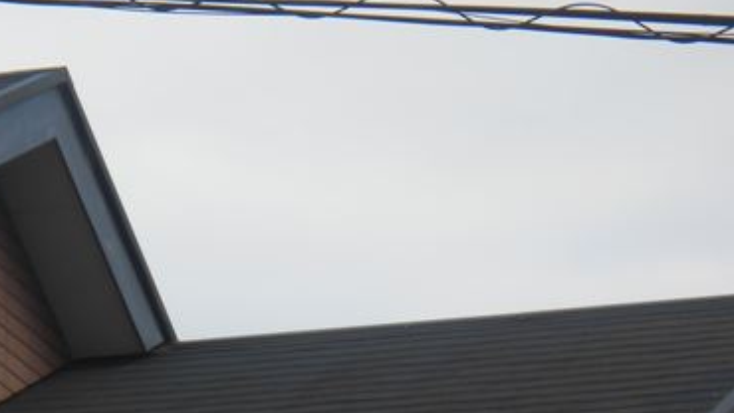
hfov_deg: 7.3
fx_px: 5721
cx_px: 167
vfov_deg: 4.1
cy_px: 357
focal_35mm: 294
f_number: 6.5
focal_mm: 27.6
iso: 80
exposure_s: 1/200
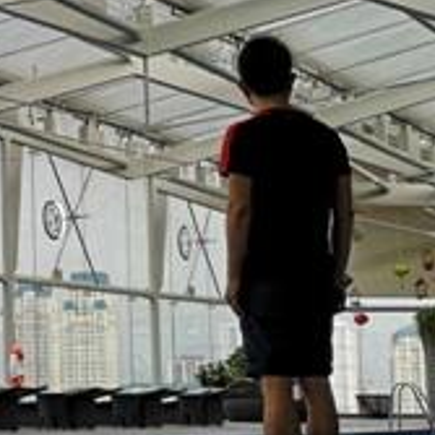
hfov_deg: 13.8
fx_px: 1621
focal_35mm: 114
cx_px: -313
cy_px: 198
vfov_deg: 15.3
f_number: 1.8
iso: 50
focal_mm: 3.95
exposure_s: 1/274
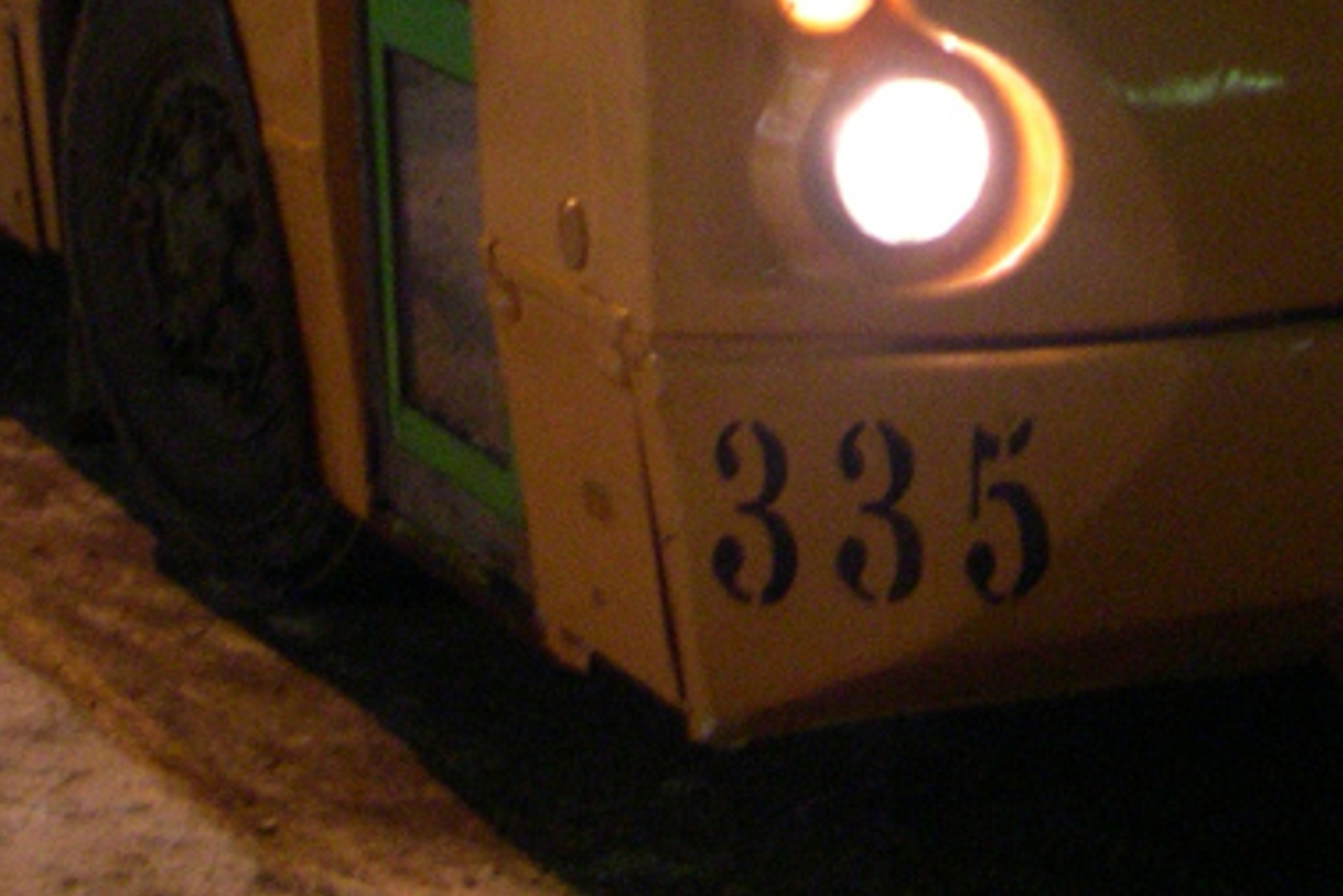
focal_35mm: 125
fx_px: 4665
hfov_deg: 16.3
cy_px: -439
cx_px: 1035
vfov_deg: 10.6
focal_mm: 8
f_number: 2.8
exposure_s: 1/5.5
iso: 400
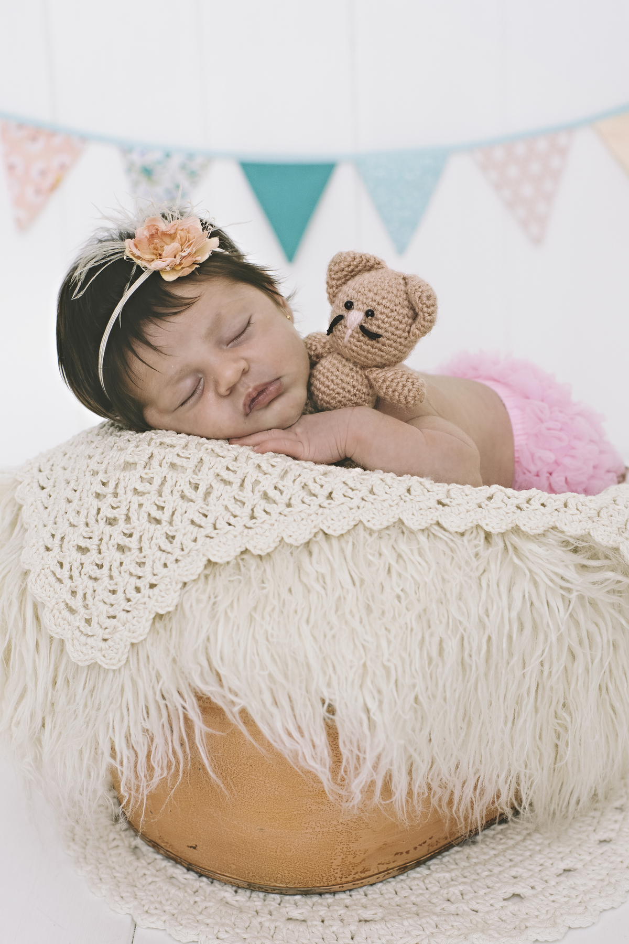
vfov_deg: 37.9
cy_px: 472
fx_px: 1376
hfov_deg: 25.8
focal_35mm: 52
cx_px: 314
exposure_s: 1/200
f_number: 3.5
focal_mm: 35
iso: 500
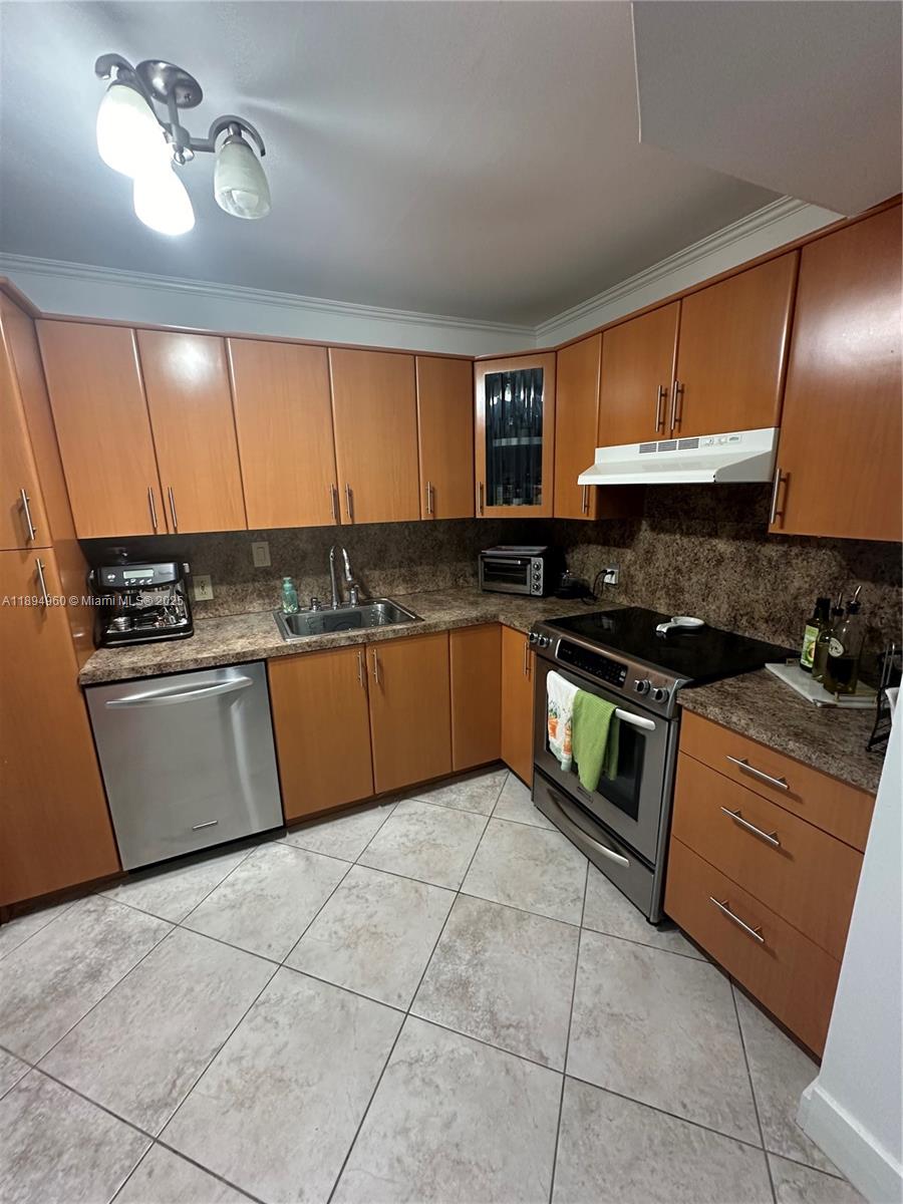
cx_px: 452
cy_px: 602
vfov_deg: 102.1
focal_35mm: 14
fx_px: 487
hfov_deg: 85.7
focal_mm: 2.22
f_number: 2.2
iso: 400
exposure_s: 1/60
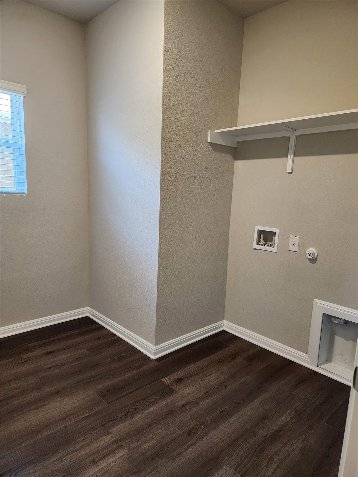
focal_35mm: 23
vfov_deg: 73.9
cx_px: 179
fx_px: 317
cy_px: 238
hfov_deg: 58.9
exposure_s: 1/120
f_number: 1.8
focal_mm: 6.4
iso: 500
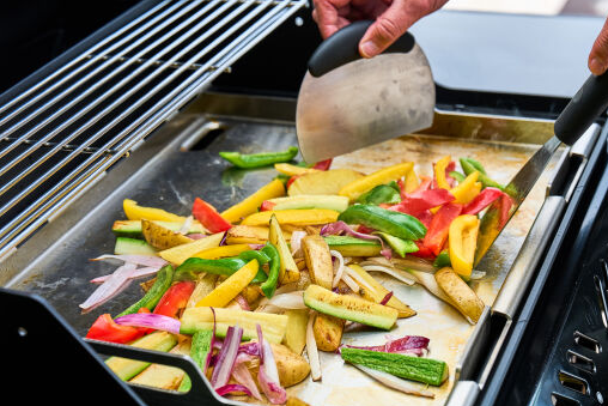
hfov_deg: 26.3
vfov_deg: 17.7
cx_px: 291
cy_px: 184
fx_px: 1301
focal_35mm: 77
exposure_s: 1/200
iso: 200
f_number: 5.6
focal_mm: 67
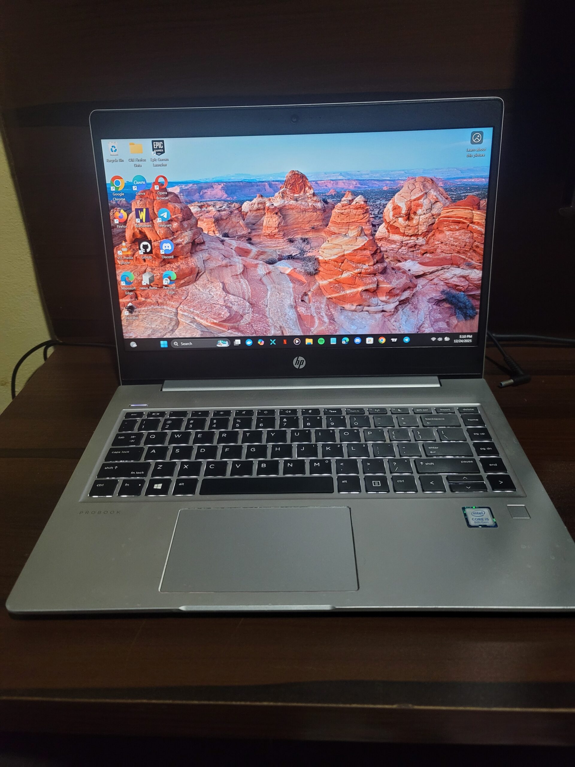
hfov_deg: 54.9
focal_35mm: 25
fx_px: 554
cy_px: 384
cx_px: 288
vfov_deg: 69.4
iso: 500
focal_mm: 7
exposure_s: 1/50
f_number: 1.8
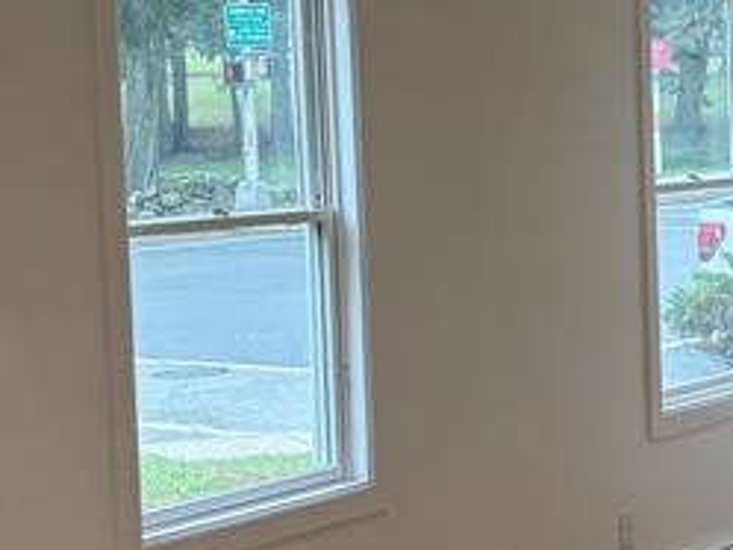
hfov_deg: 17.7
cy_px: 306
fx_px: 2267
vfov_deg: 13.8
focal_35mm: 107
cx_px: 801
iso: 40
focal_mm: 5.96
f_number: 1.6
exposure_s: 1/138
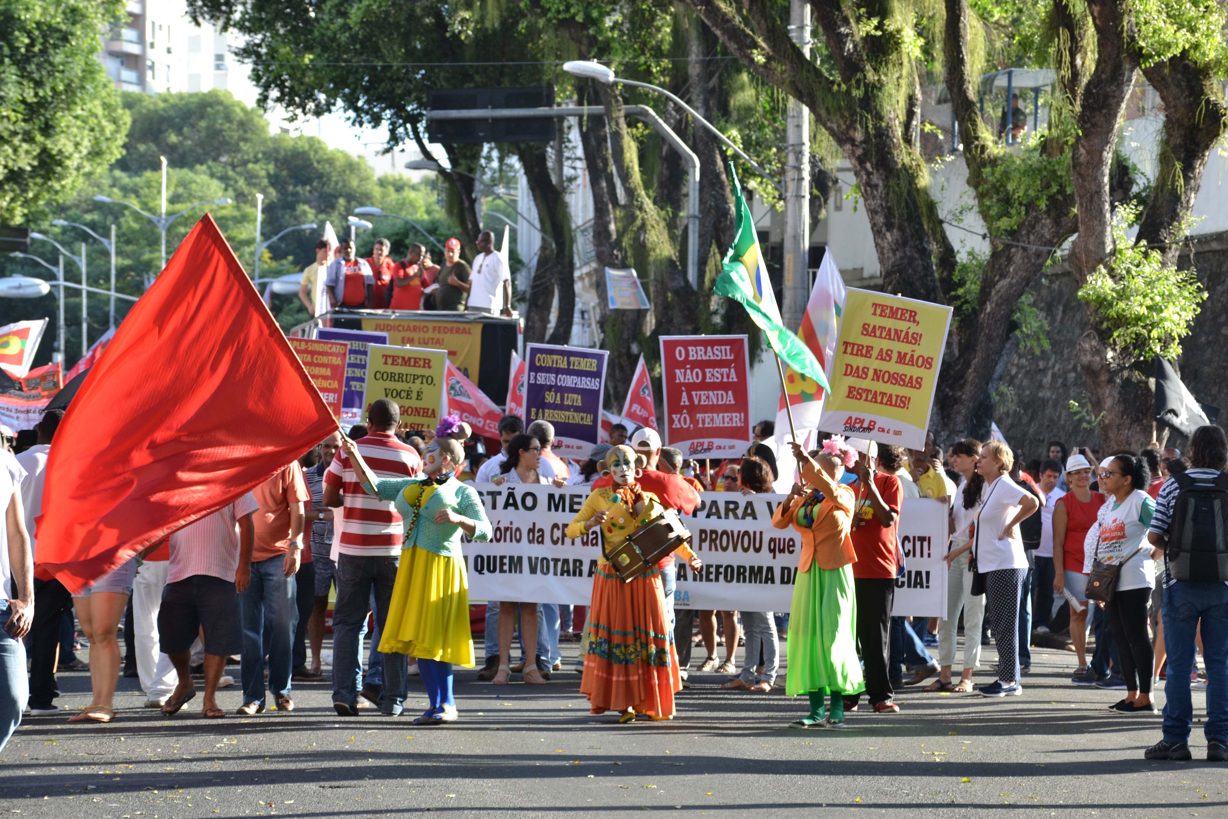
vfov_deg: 9.6
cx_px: 614
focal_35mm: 142
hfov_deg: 14.4
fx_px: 4860
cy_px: 410
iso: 100
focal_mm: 95
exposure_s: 1/80
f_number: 5.6
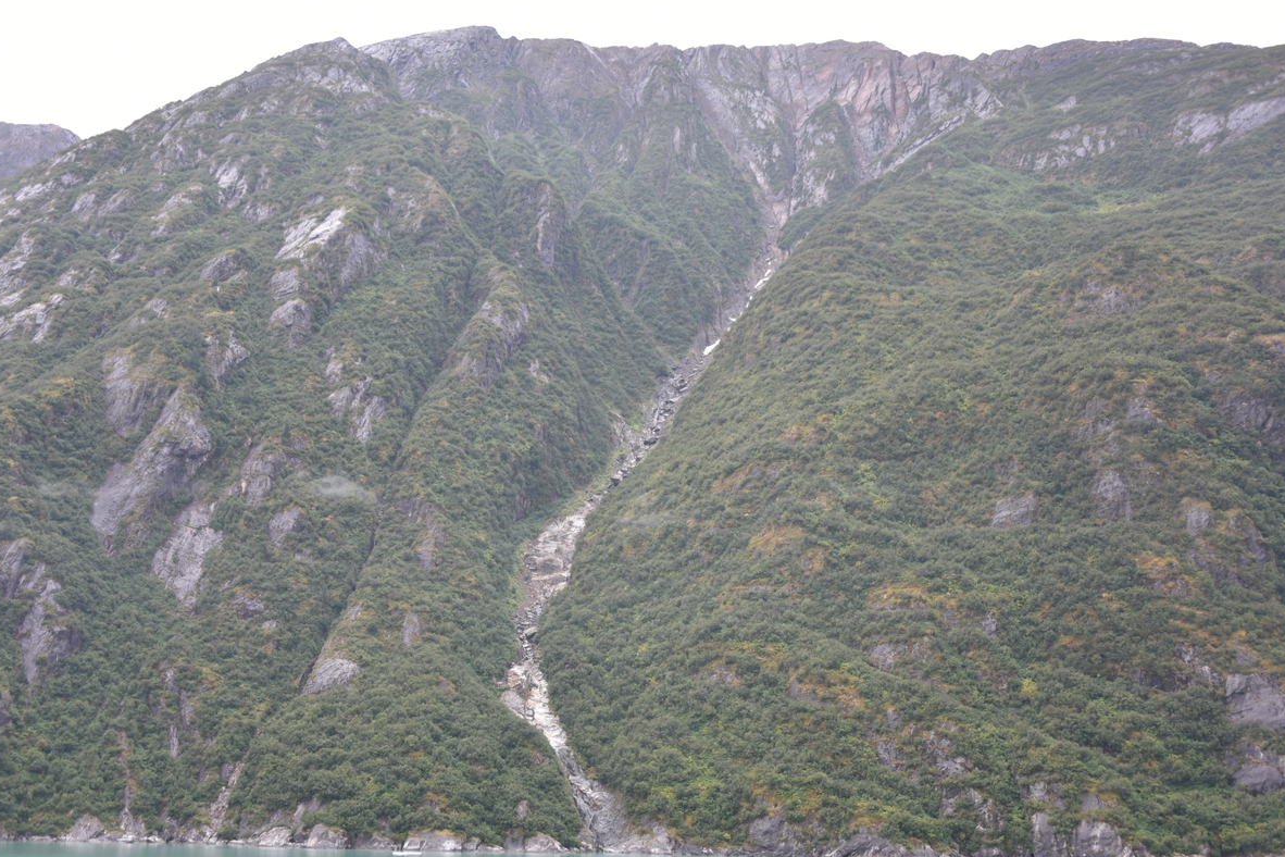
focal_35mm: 39
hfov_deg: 49.6
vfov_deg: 34.2
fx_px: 1392
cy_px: 435
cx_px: 652
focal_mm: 36
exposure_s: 1/80
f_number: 4
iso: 180
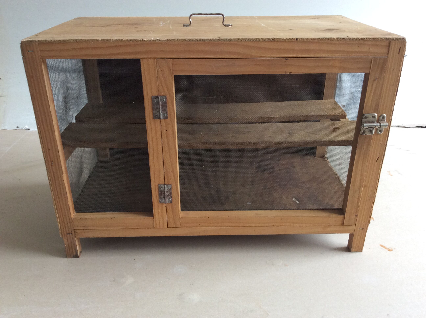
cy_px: 159
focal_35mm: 32
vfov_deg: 44.1
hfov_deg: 56.9
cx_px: 213
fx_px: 393
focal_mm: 3.3
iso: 64
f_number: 2.4
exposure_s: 1/25
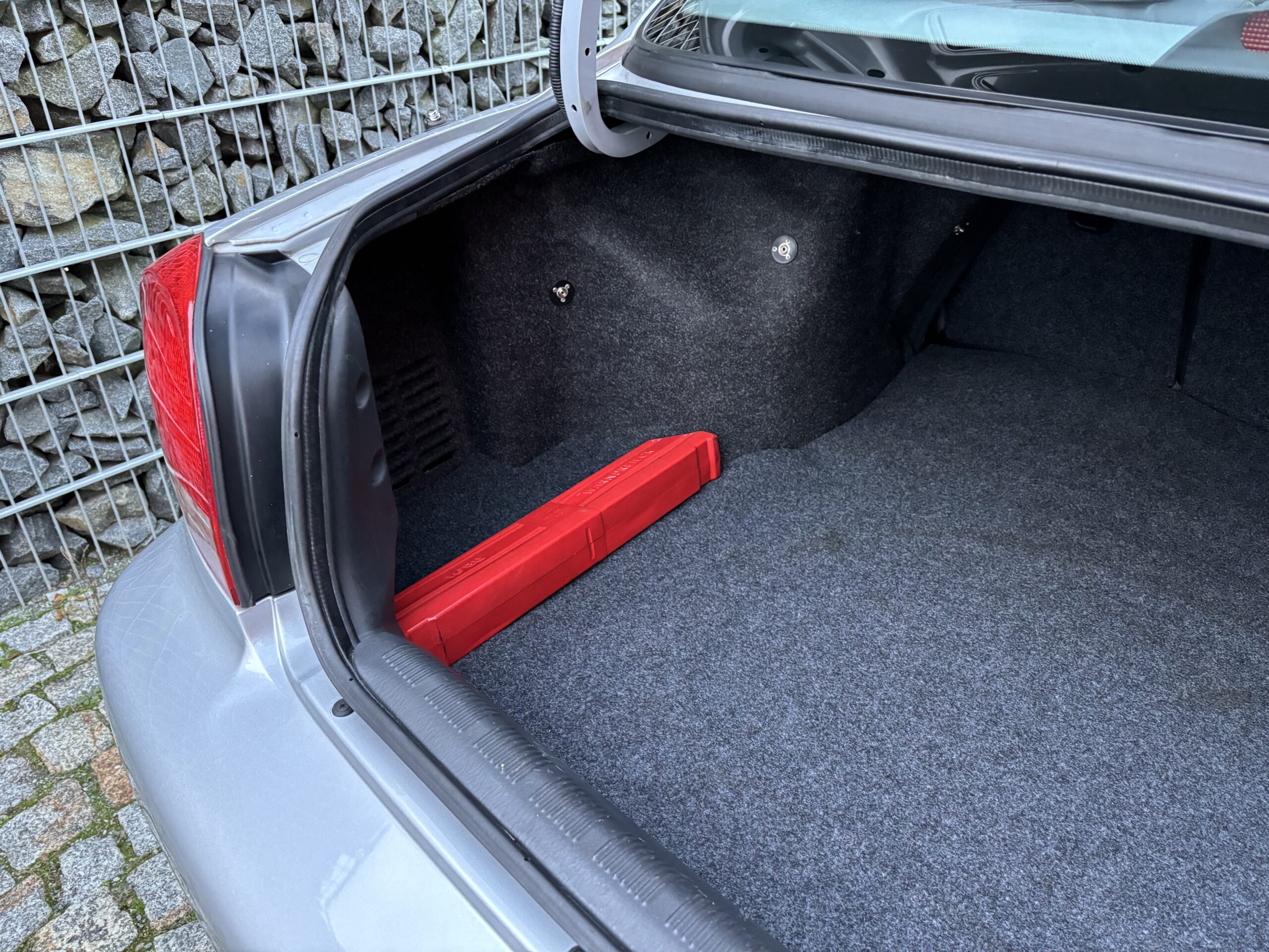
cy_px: 476
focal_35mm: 26
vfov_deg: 53.1
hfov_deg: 67.3
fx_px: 953
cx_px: 634
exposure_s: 1/60
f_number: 1.6
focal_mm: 5.96
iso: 400
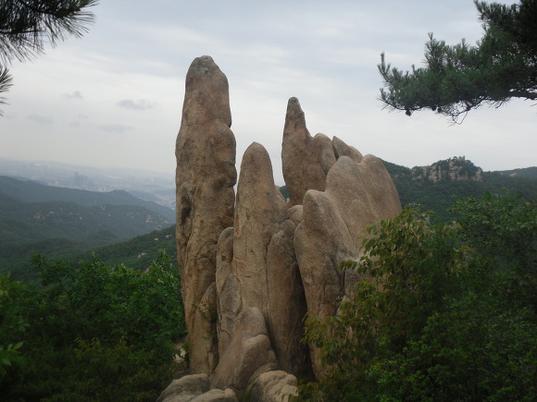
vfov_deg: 40.7
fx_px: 543
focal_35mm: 35
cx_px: 268
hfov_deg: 52.6
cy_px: 201
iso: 80
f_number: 7.6
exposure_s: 1/94
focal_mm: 6.3
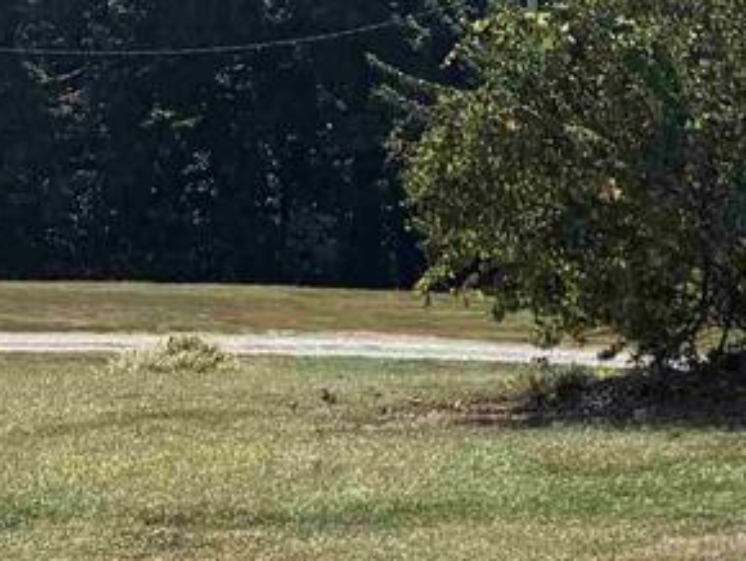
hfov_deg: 12.8
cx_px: 1778
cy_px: 381
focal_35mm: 119
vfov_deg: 12.5
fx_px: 2567
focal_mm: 6.76
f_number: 1.78
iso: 80
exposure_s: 1/4310
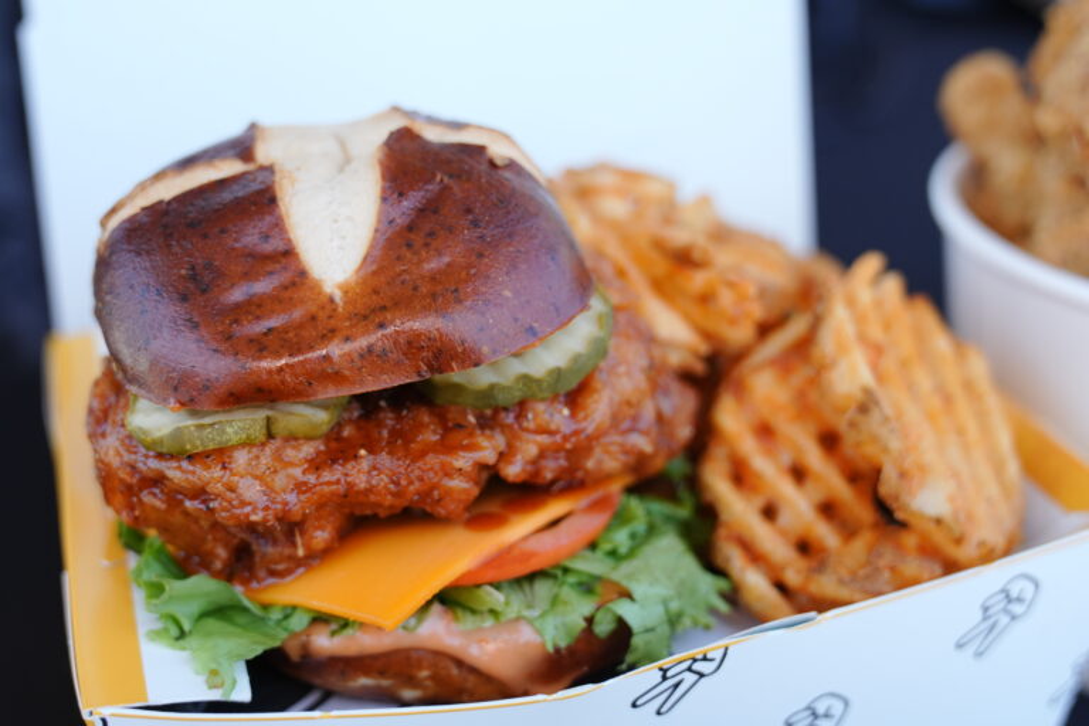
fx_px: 1588
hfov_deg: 37.9
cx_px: 544
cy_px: 363
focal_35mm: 52
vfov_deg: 25.8
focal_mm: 35
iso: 500
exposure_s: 1/1000
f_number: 2.8
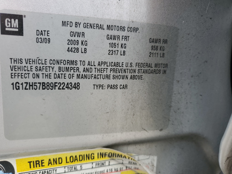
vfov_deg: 53.1
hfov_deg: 67.3
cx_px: 116
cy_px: 87
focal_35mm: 26
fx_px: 174
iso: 50
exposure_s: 1/156
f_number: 1.5
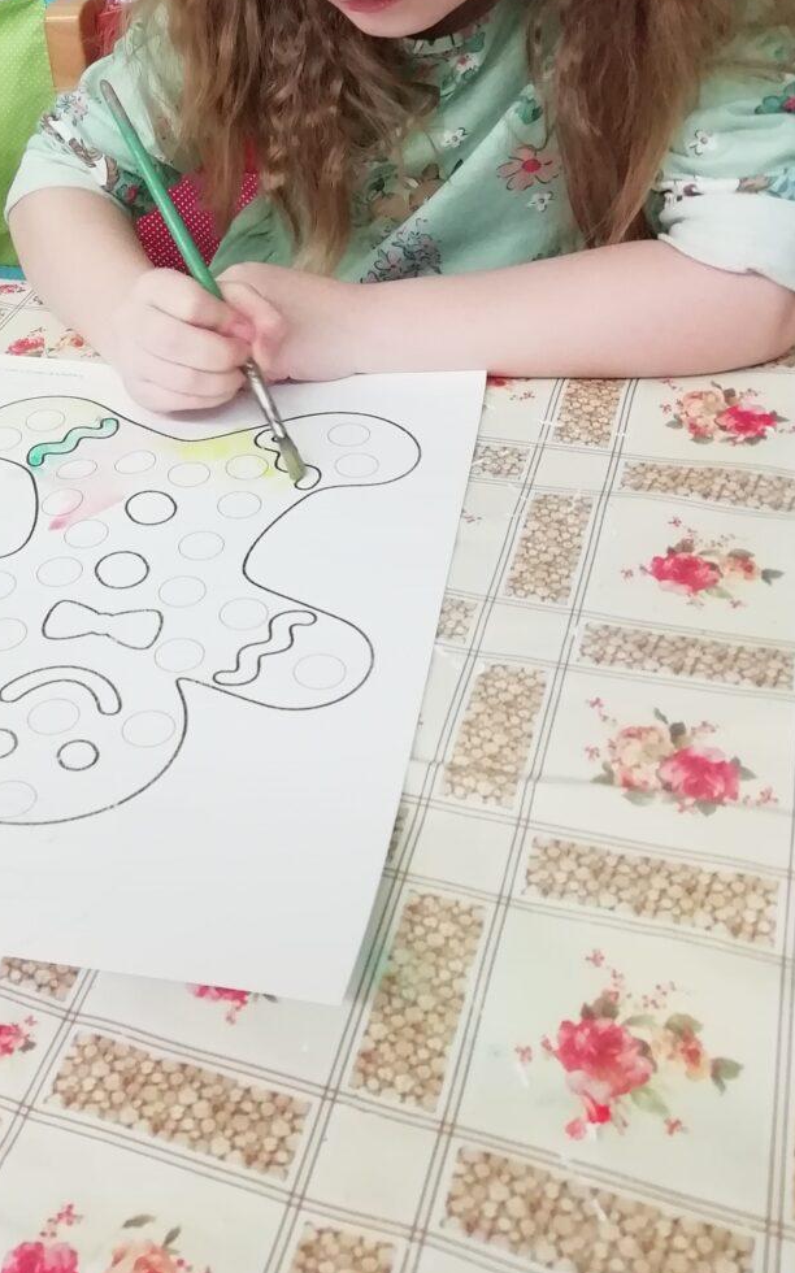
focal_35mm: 45
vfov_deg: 42.4
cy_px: 252
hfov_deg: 27.8
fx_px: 1561
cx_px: 122
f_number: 2.2
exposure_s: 1/33.3
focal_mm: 3.46
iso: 200
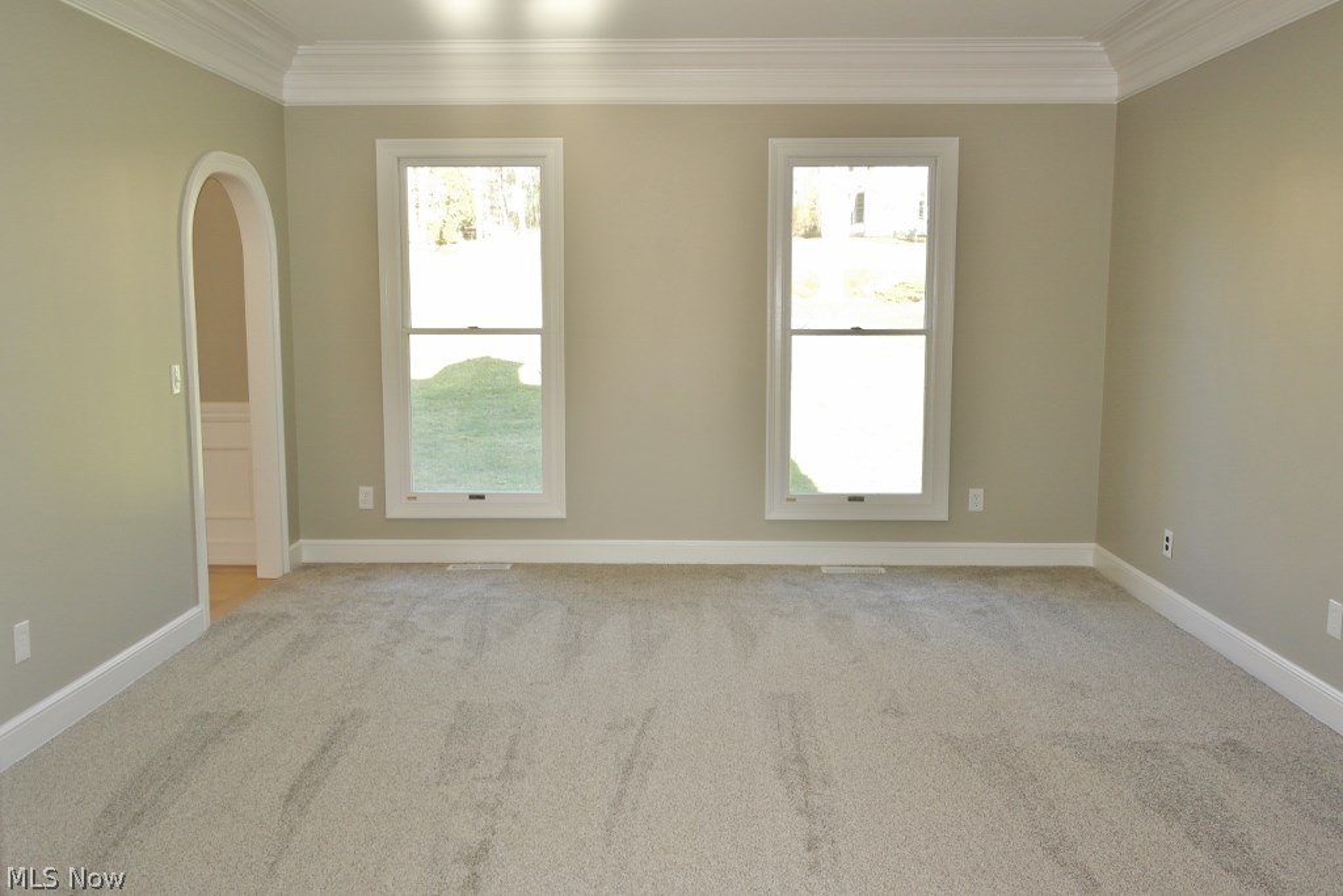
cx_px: 672
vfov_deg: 43.6
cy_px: 448
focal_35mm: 30
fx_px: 1119
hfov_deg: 61.9
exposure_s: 1/80
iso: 200
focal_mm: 20
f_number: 3.5
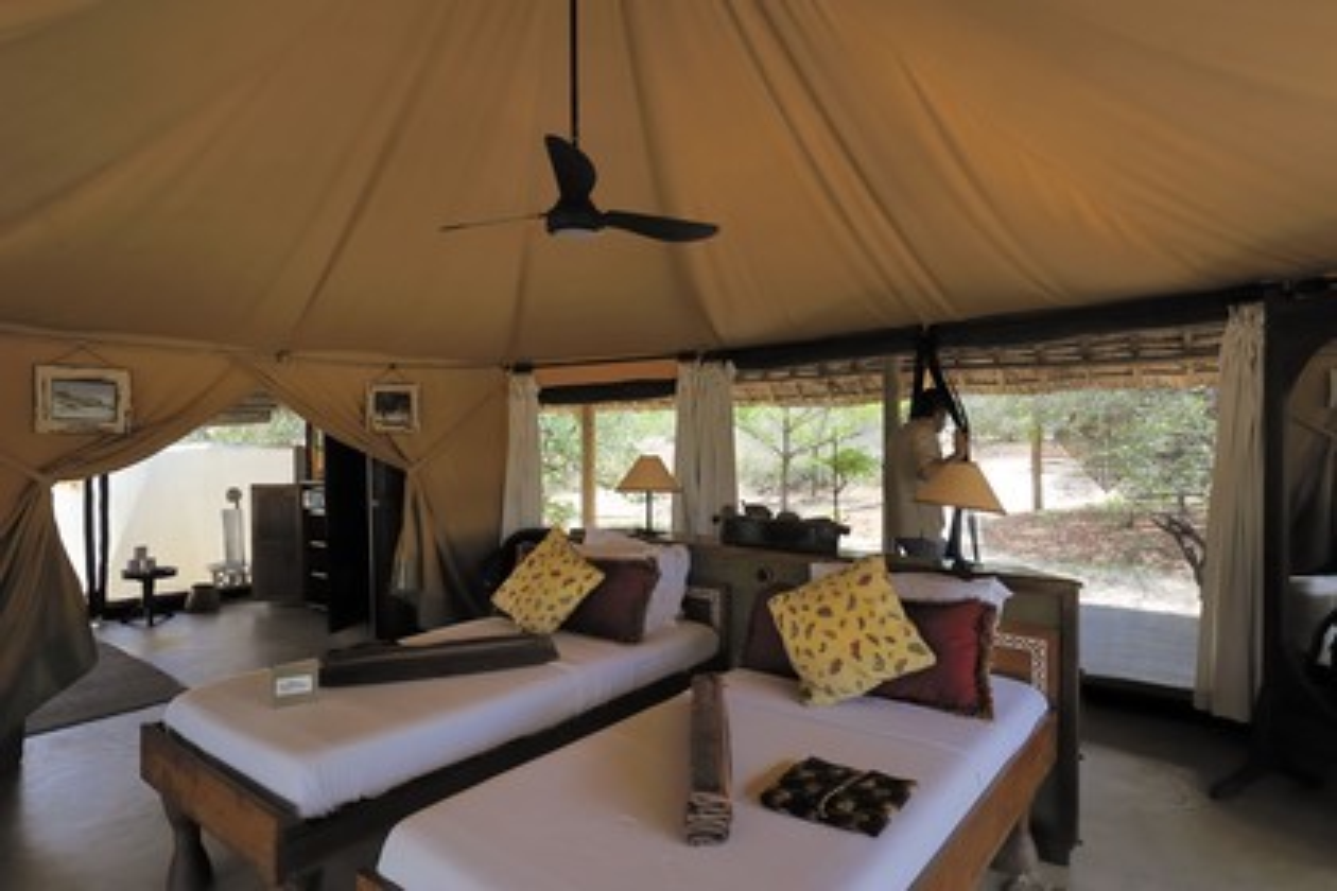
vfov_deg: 61.9
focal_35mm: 20
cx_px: 668
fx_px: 743
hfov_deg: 84.0
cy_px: 446
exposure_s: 1/100
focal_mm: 20
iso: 400
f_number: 8
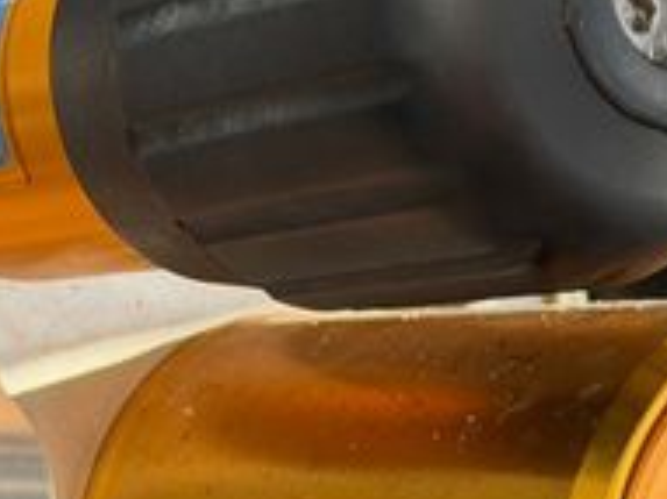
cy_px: 440
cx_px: 485
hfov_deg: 12.3
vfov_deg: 9.2
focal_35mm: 161
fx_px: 3100
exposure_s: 1/917
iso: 80
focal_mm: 6.76
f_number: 1.78
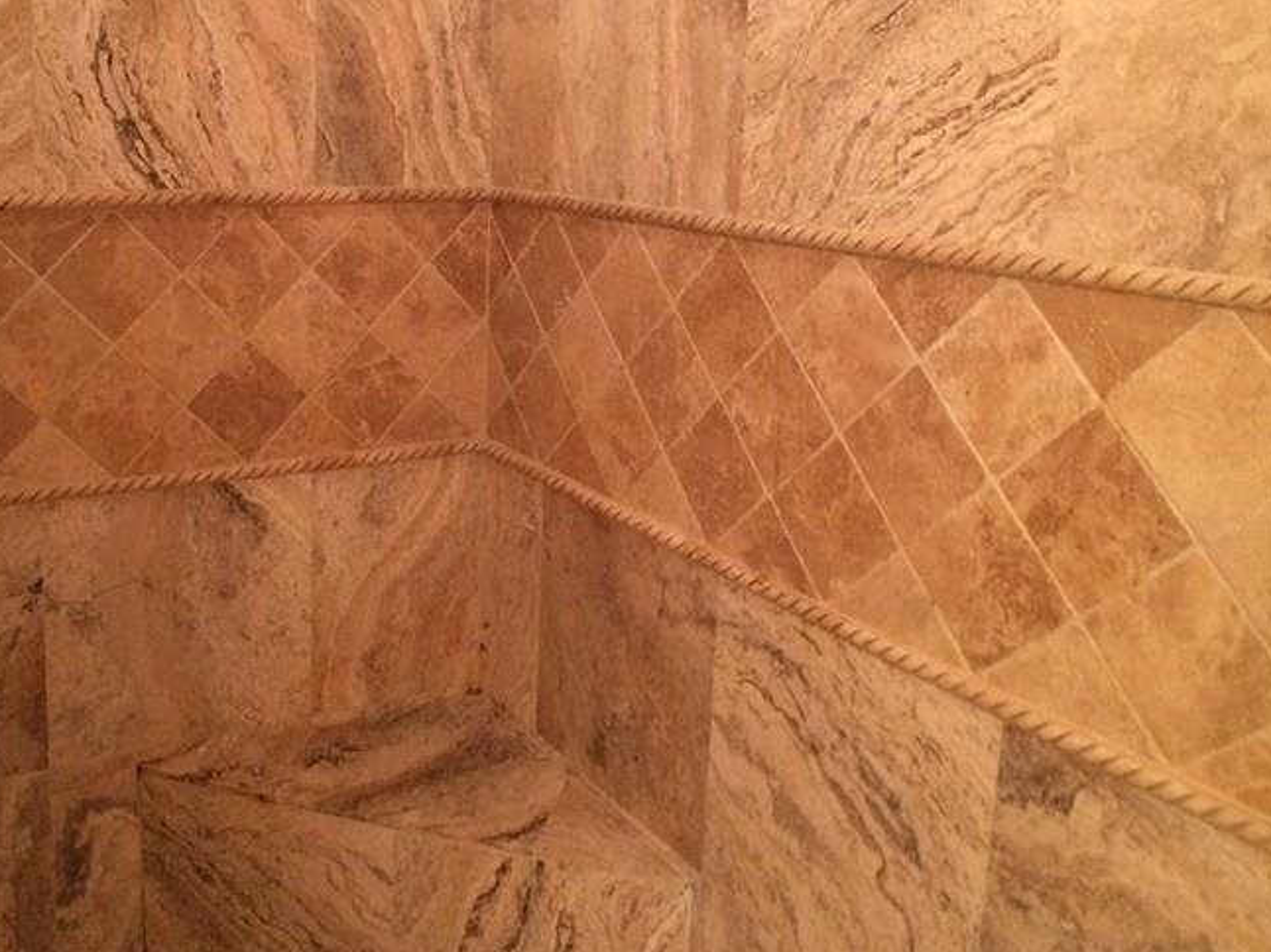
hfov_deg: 40.8
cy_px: 281
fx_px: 1688
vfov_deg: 31.1
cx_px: 431
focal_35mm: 46
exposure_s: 1/30
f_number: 2.2
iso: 250
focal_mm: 4.15
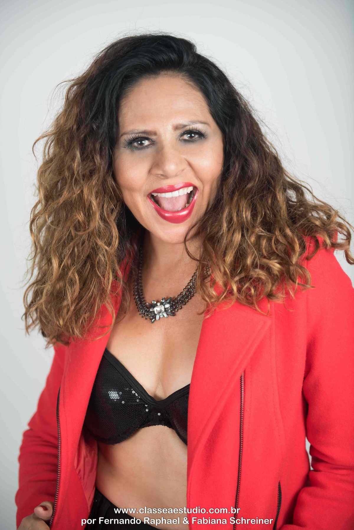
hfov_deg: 21.9
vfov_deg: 32.4
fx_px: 914
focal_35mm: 62
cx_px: 177
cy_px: 265
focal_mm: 62
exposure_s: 1/200
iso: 50
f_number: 2.8
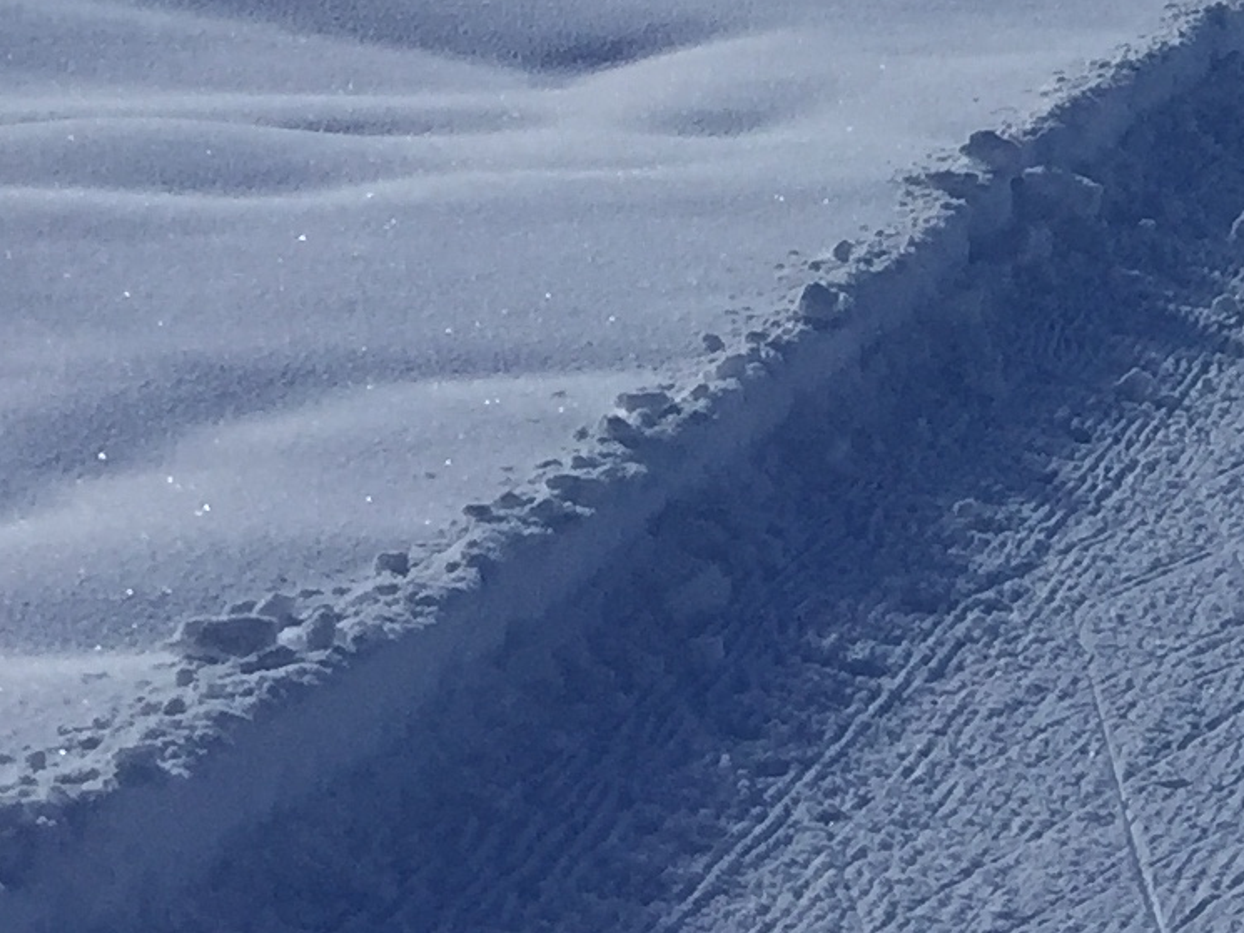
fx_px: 4565
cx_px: 2602
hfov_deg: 13.1
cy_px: -456
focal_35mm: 127
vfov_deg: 11.2
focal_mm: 4.15
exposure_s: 1/4950
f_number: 2.2
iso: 32
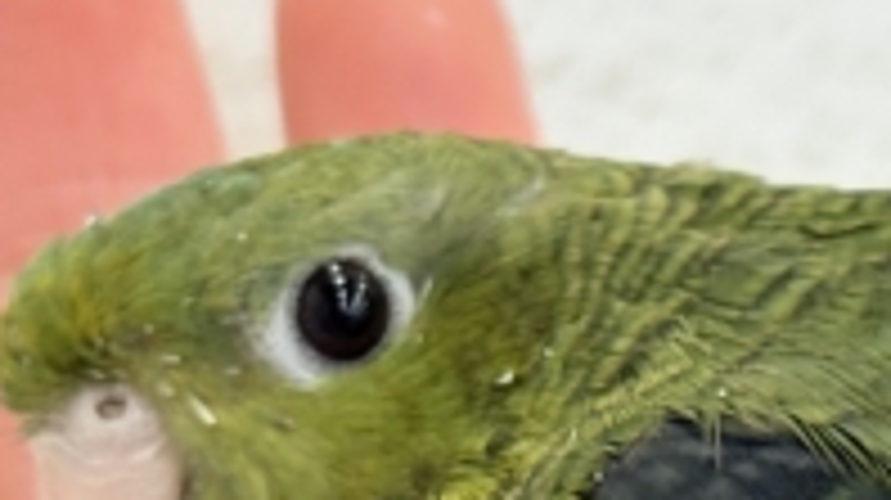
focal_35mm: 183
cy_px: 572
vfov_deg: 6.6
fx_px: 4320
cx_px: 1071
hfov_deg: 11.5
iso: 160
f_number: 1.6
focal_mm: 5.96
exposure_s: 1/100
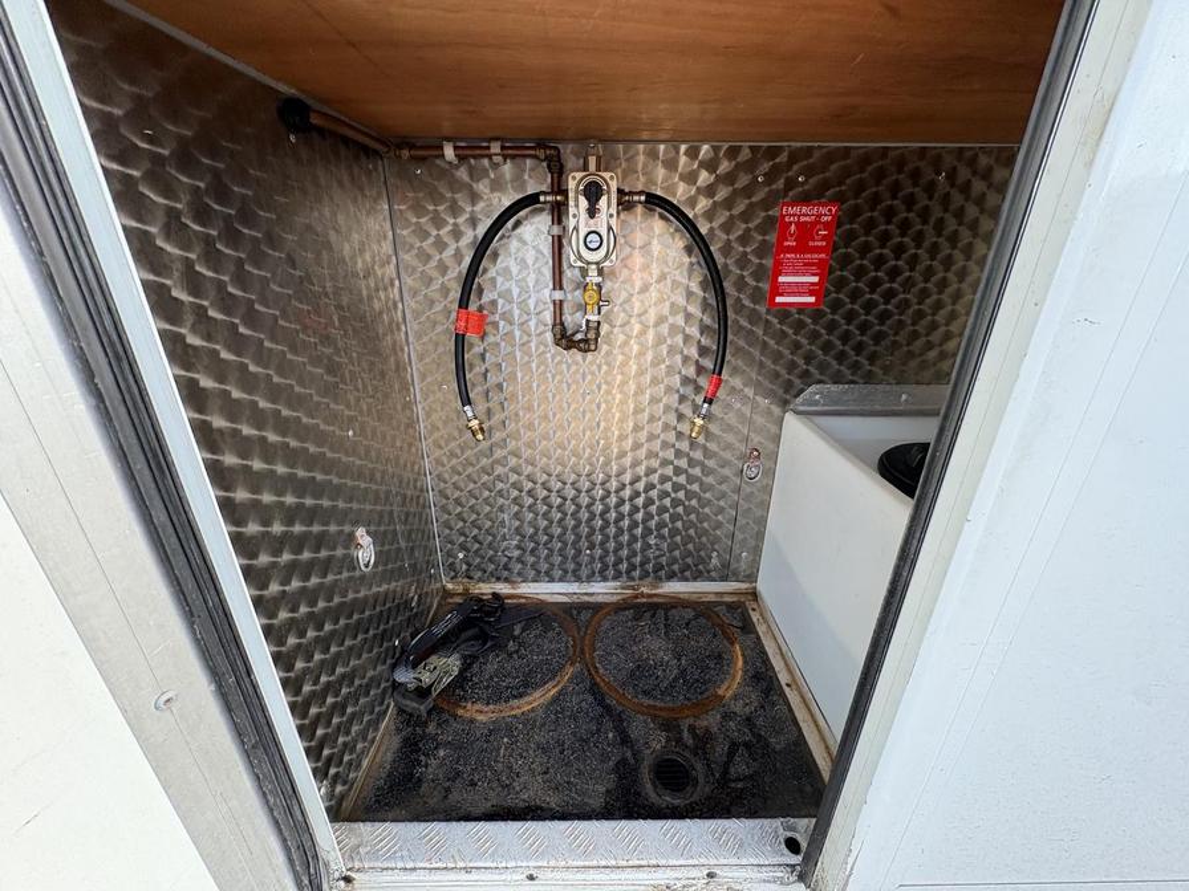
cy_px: 446
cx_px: 594
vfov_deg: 85.7
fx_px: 481
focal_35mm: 14
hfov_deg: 102.1
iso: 100
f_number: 2.2
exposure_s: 1/123
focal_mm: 2.22
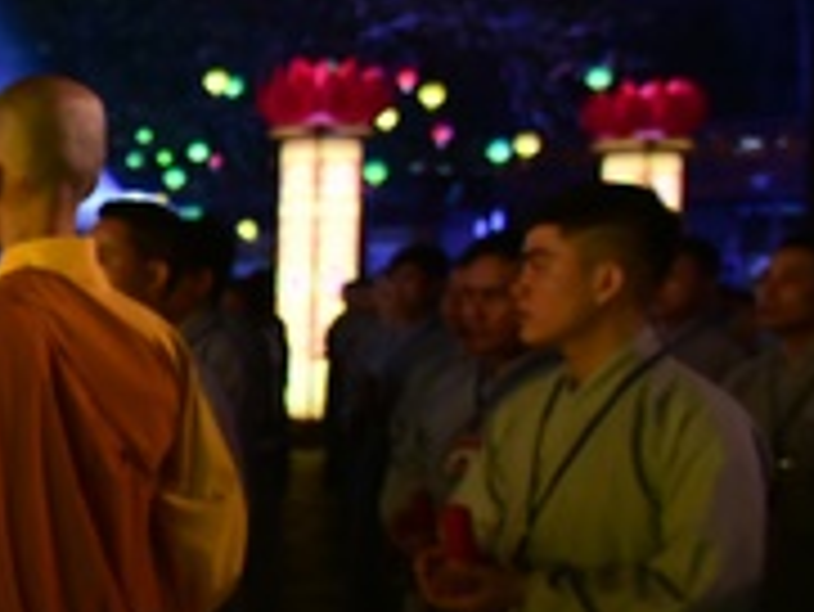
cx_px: -558
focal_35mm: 83
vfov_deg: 17.8
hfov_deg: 19.1
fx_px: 1953
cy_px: 396
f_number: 4
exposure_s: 1/40
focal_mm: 24
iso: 2500
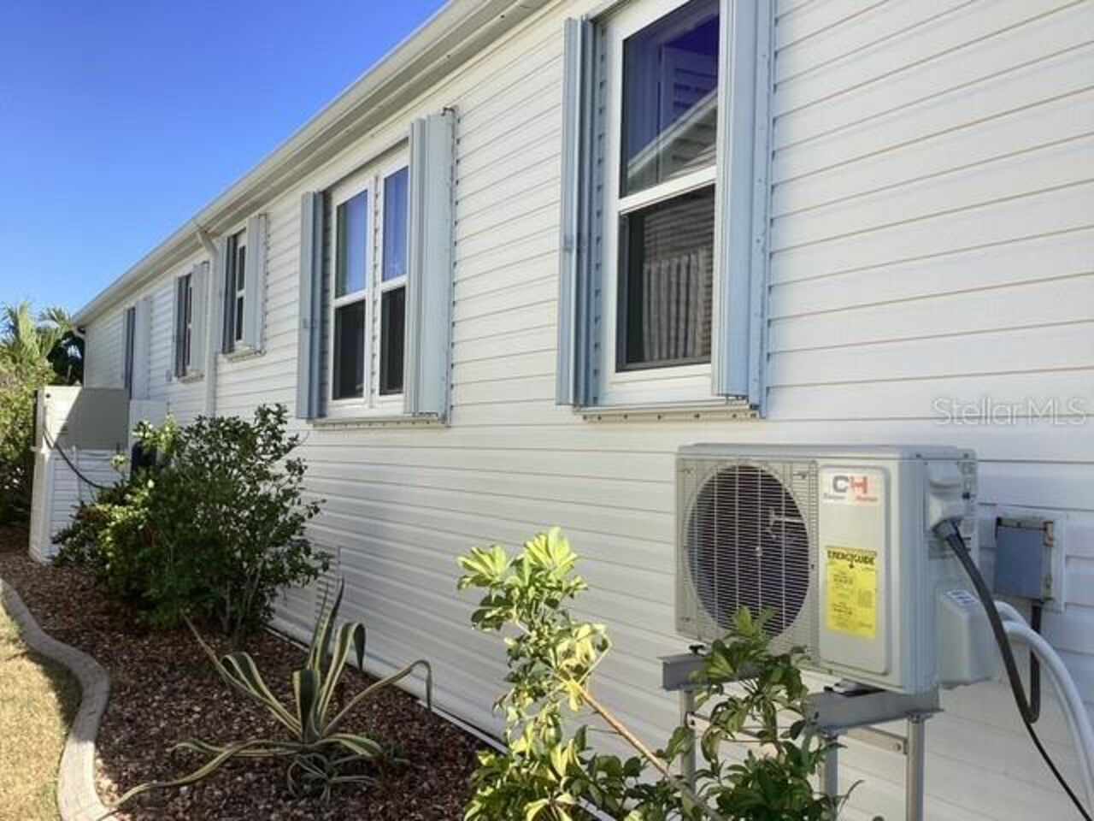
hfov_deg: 58.4
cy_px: 410
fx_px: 980
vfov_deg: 45.4
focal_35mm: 31
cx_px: 547
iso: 25
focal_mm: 3.3
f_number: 2.4
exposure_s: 1/981
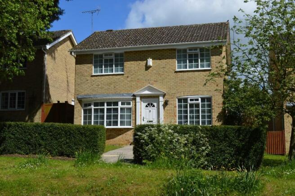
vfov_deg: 28.0
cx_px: 148
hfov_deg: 41.2
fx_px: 393
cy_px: 98
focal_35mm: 48
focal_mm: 32
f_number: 8
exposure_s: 1/250
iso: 100
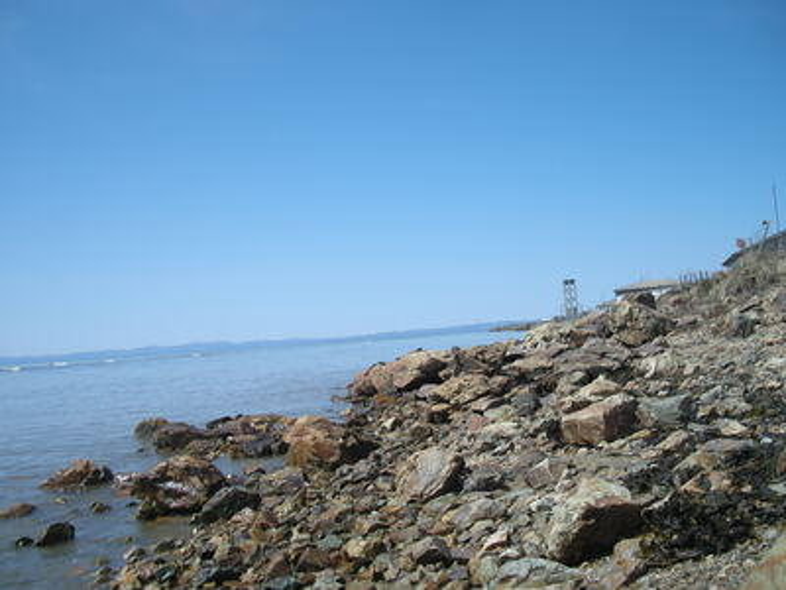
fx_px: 840
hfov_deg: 50.1
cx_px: 393
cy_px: 295
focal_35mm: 37
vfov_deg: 38.7
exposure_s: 1/162
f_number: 8
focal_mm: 7.9
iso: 64
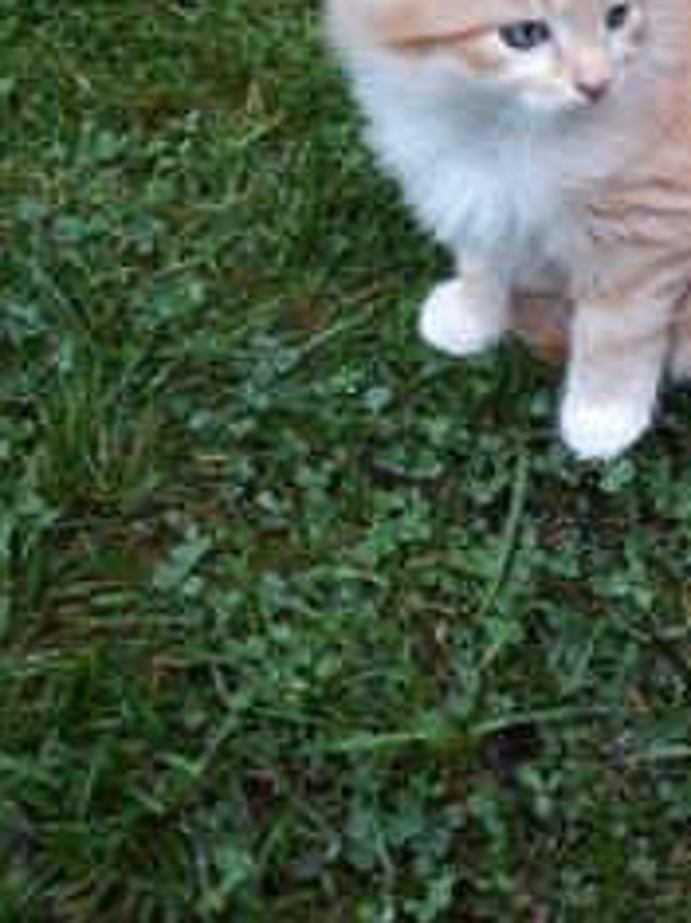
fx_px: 1225
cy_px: 173
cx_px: 554
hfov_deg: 30.7
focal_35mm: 46
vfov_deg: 39.5
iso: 40
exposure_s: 1/109
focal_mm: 3.6
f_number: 1.9
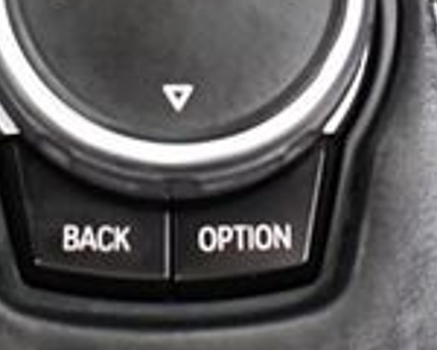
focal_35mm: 144
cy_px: -20
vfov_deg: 10.6
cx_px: 186
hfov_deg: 13.4
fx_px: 1862
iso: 3200
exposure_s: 1/80
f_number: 3.5
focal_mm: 18
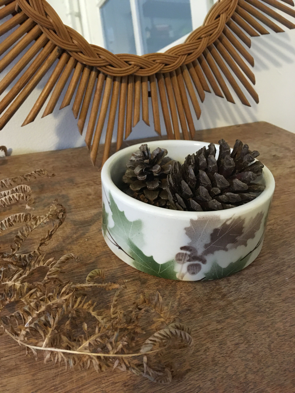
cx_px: 148
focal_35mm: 29
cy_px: 196
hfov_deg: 48.2
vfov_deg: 61.7
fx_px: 330
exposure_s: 1/17
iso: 250
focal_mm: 4.15
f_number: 2.2
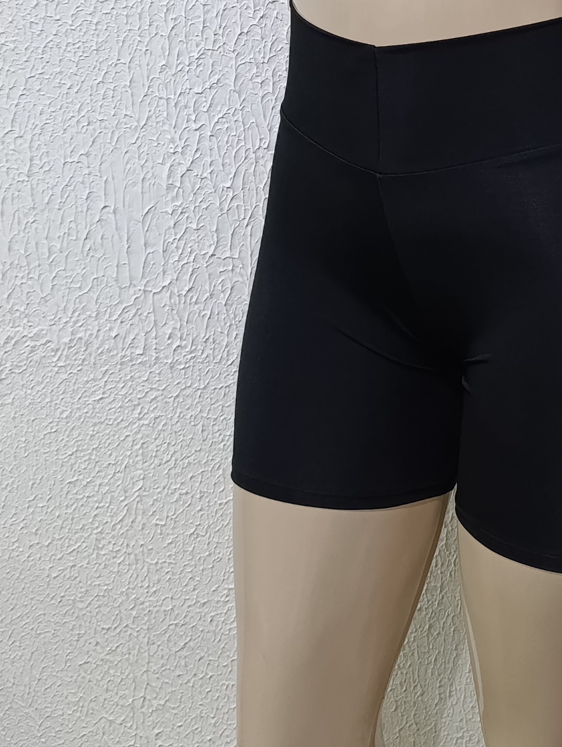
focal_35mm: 51
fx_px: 1101
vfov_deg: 35.5
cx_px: 521
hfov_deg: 27.4
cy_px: 90
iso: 1600
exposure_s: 1/60
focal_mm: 6.14
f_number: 1.6
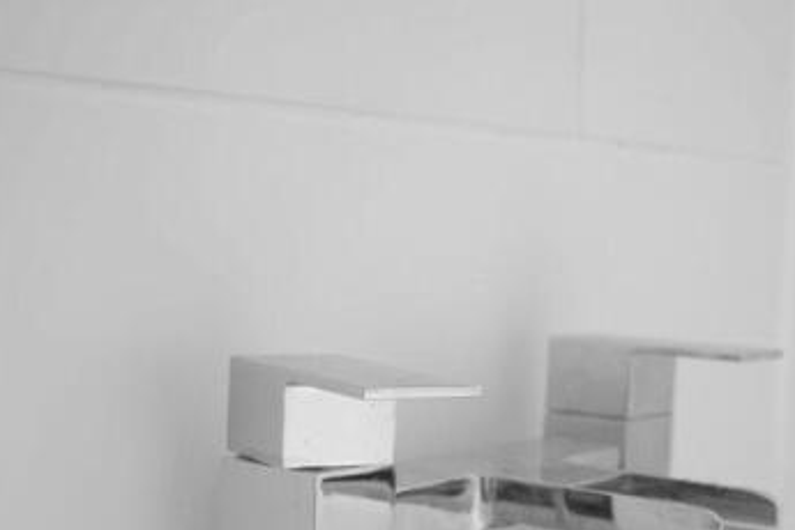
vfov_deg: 18.1
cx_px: 543
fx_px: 1634
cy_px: 483
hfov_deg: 27.1
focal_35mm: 74
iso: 400
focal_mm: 26
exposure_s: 1/80
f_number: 4.2
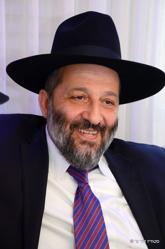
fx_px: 601
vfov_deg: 23.4
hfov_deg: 15.6
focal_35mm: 87
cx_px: 82
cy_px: 124
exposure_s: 1/125
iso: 1600
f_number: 5
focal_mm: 58
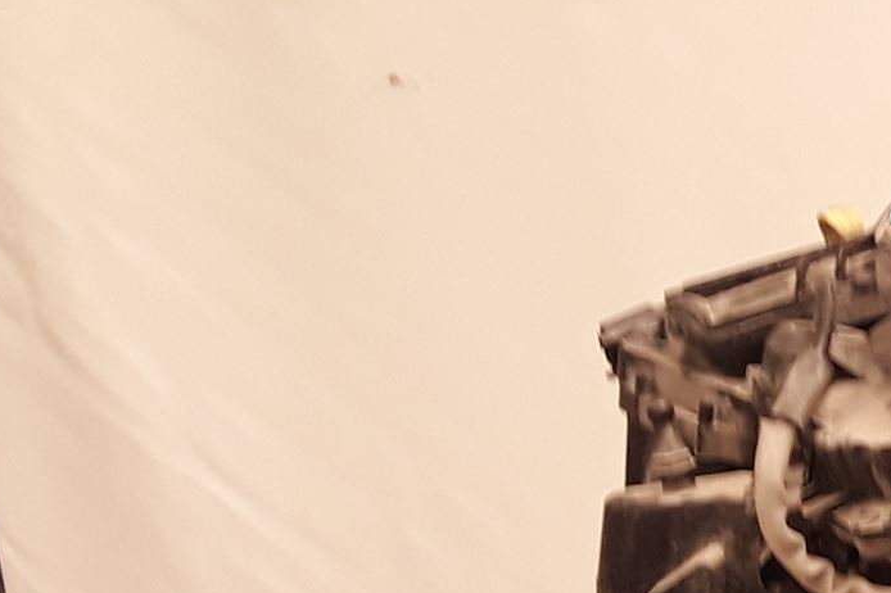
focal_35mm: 86
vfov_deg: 14.9
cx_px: 1301
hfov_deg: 20.5
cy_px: 856
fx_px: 2127
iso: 100
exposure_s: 1/20
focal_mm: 2.91
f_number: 1.9
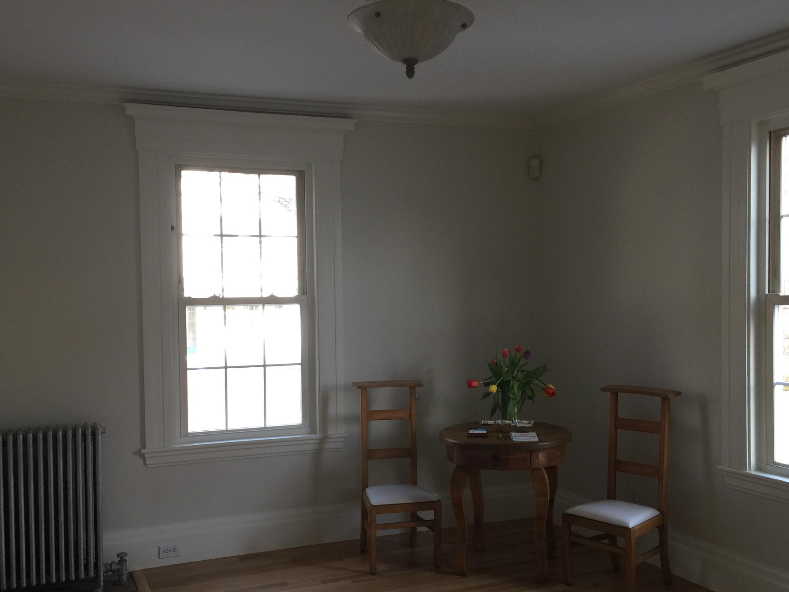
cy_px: 330
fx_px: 821
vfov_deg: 39.6
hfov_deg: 51.3
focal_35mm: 36
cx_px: 379
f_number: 2.2
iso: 40
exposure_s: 1/30
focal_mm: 4.15
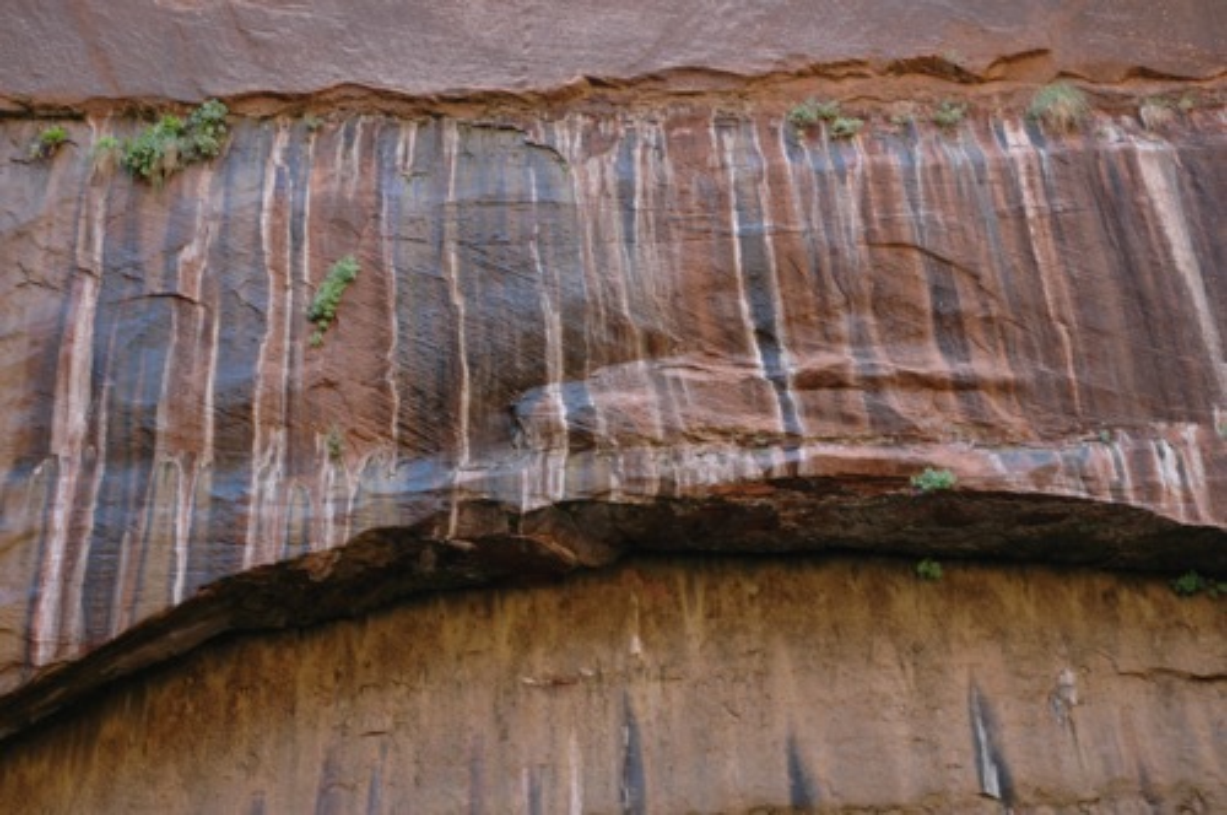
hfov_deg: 38.9
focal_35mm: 51
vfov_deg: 26.4
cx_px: 614
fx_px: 1736
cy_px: 408
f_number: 11
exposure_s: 1/15
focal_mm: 34
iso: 200
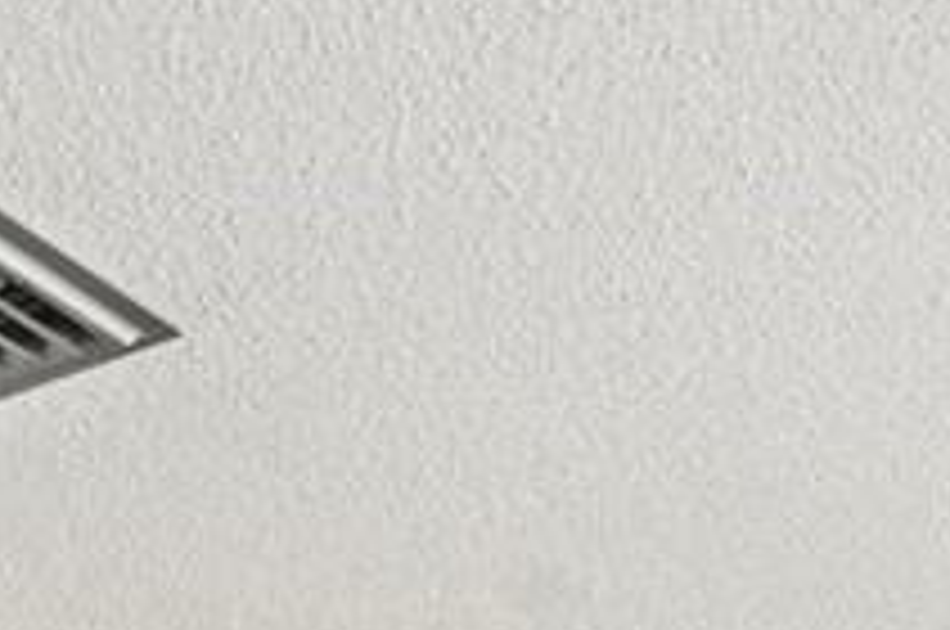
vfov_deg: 9.9
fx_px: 3004
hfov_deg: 17.3
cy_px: 1685
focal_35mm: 114
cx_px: -122
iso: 400
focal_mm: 15
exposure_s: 1/20
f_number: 9
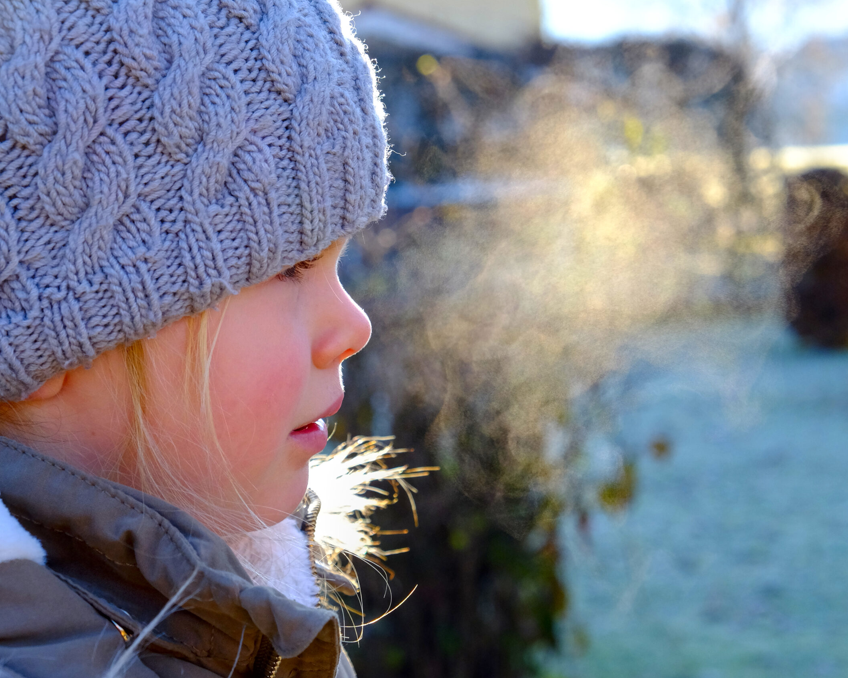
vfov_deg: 16.4
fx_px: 2359
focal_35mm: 94
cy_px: 339
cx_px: 461
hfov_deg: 20.4
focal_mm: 55
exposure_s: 1/400
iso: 1600
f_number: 8
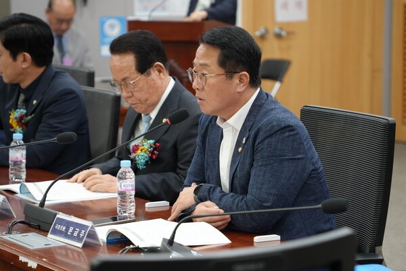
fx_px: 1477
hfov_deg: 15.6
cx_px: 203
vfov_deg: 10.5
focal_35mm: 131
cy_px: 136
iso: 1600
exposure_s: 1/160
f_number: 5
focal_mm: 131
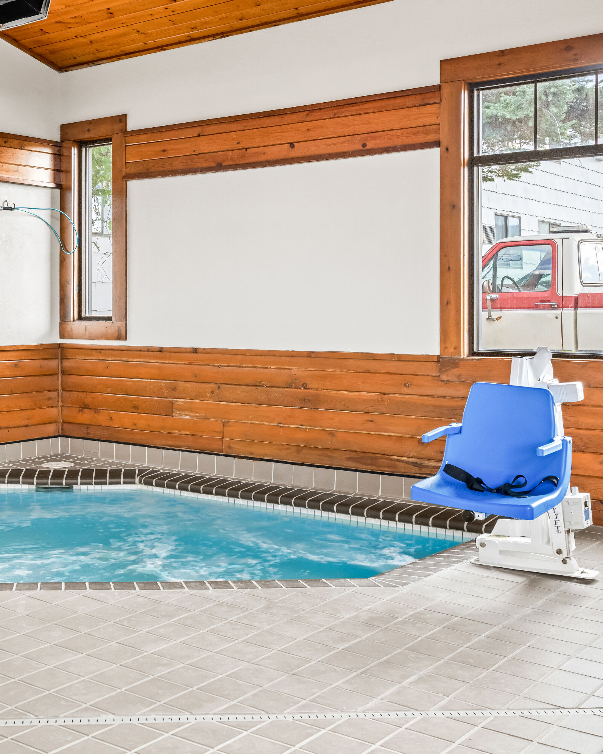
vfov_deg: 44.1
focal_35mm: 42
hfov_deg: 35.0
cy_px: 376
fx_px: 930
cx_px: 140
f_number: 8
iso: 400
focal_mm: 29.5
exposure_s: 1/2.5
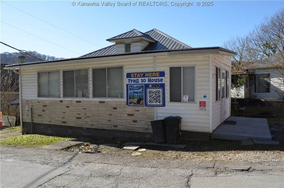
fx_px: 236
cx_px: 142
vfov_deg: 43.4
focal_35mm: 30
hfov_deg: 62.0
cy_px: 94
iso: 100
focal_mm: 20
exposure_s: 1/200
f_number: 8
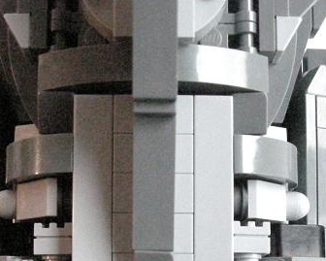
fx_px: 753
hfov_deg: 24.4
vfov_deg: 19.0
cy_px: 277
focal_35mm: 78
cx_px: 144
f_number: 2.8
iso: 786
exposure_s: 1/132
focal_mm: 5.8
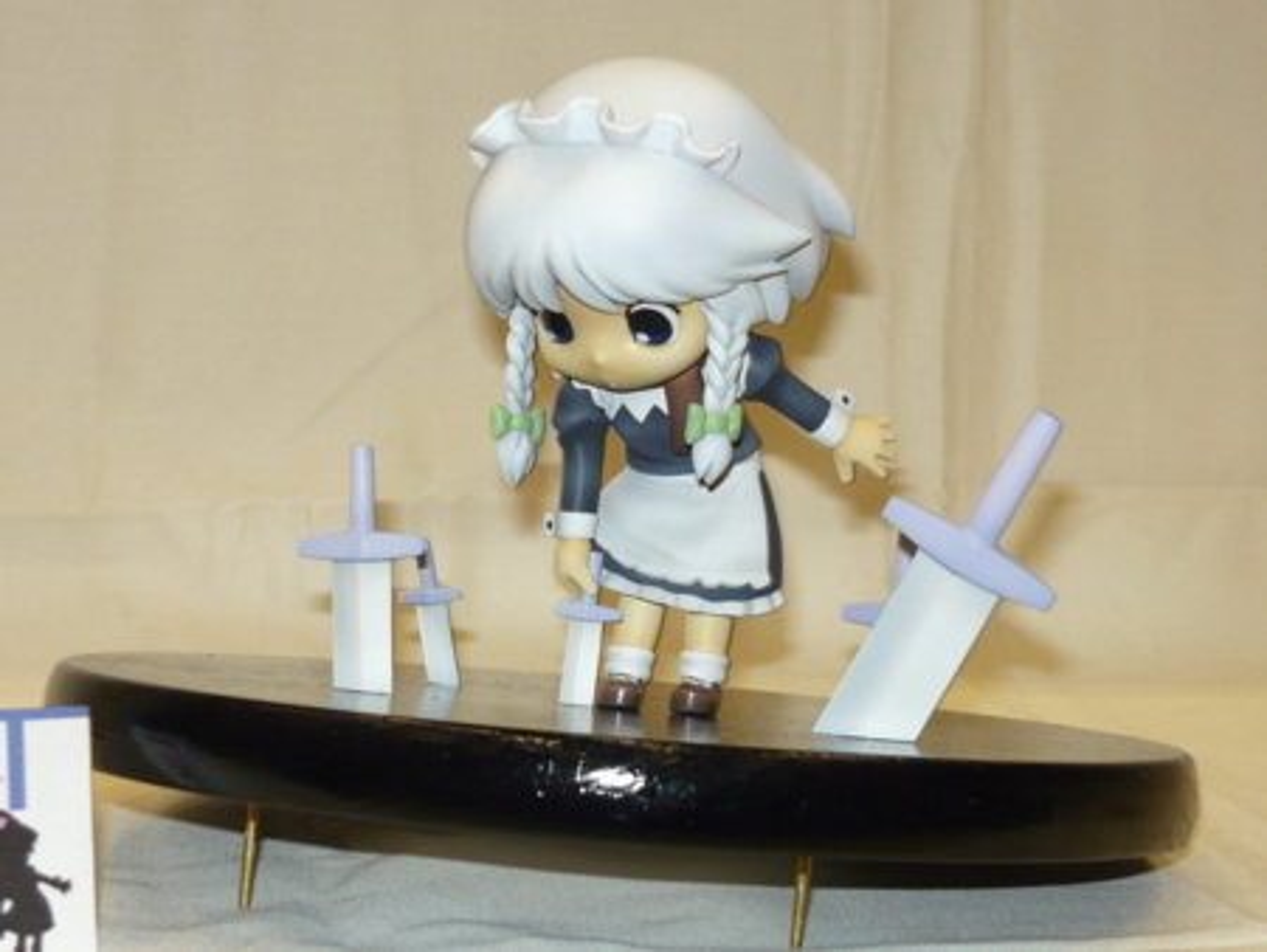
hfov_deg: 27.8
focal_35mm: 70
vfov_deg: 21.0
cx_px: 634
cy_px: 476
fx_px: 2563
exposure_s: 1/30
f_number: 3
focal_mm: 7.2
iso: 100
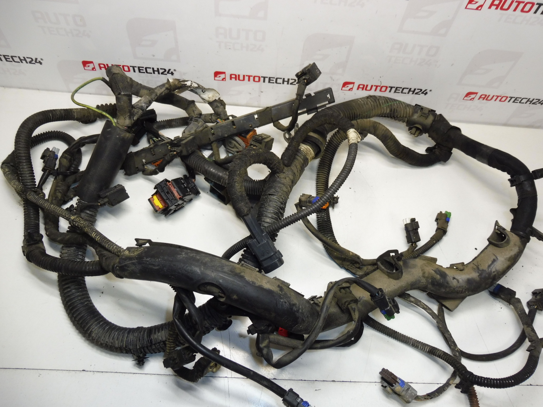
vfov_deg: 56.8
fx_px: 376
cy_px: 204
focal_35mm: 24
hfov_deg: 71.6
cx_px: 272
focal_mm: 4.3
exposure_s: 1/60
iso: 200
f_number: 3.5
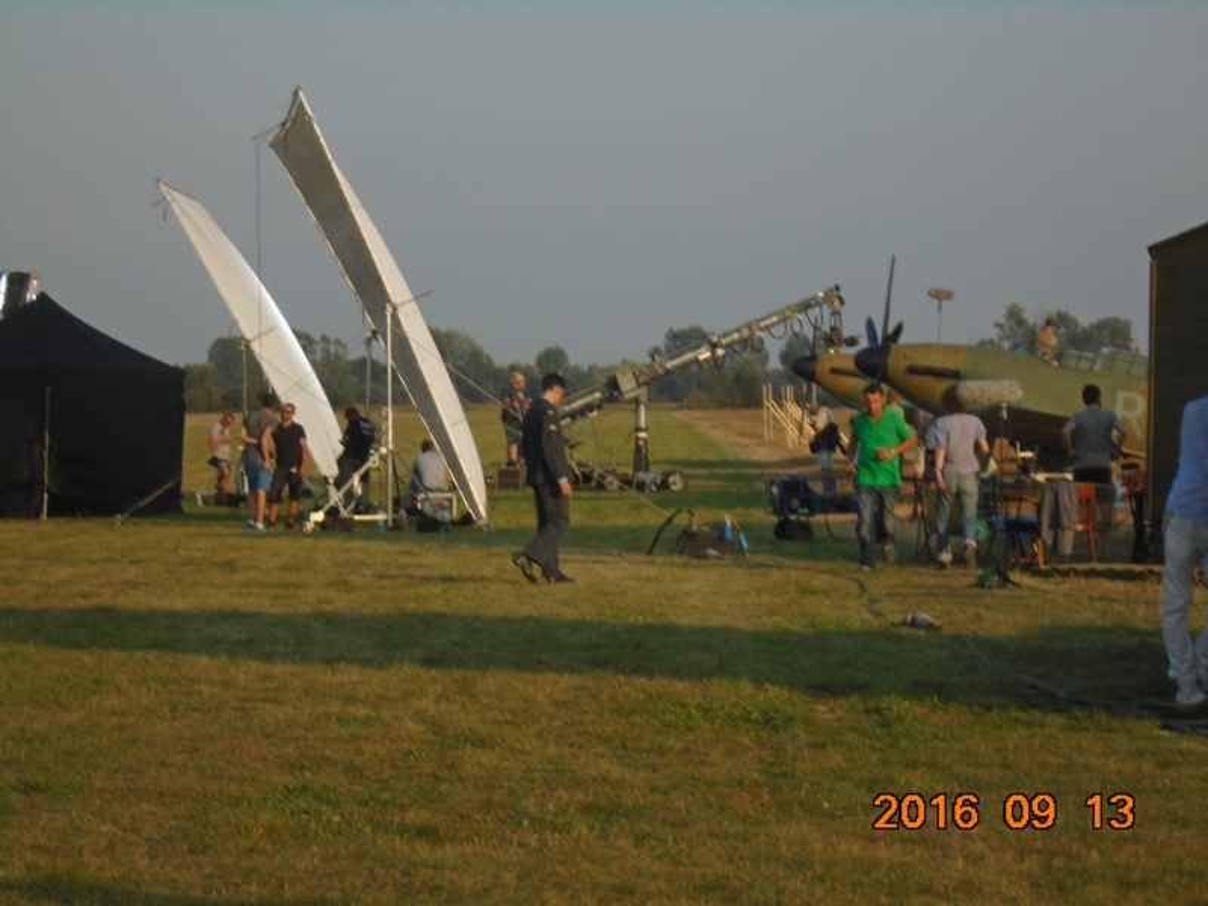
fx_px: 4537
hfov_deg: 15.2
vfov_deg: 11.4
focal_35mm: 130
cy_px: 453
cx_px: 604
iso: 100
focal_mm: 23
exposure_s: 1/250
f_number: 6.4
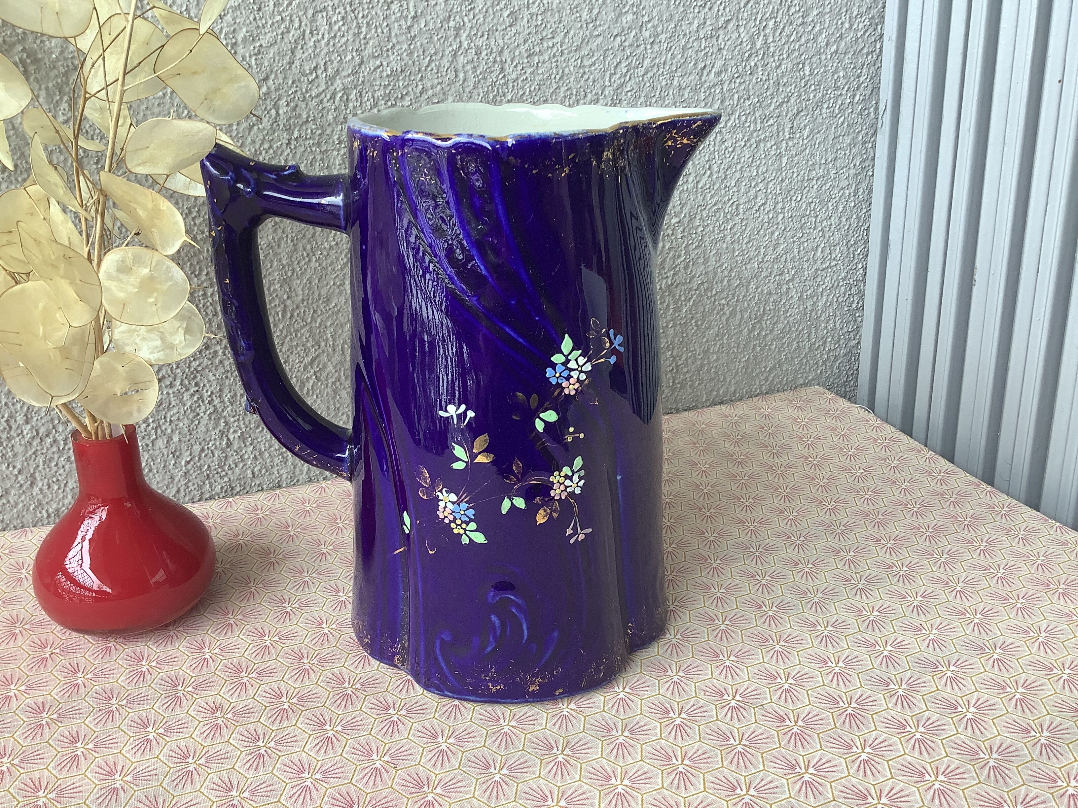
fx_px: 965
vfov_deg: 45.4
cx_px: 539
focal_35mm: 31
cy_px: 404
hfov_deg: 58.4
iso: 50
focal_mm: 3.3
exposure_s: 1/60
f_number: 2.4
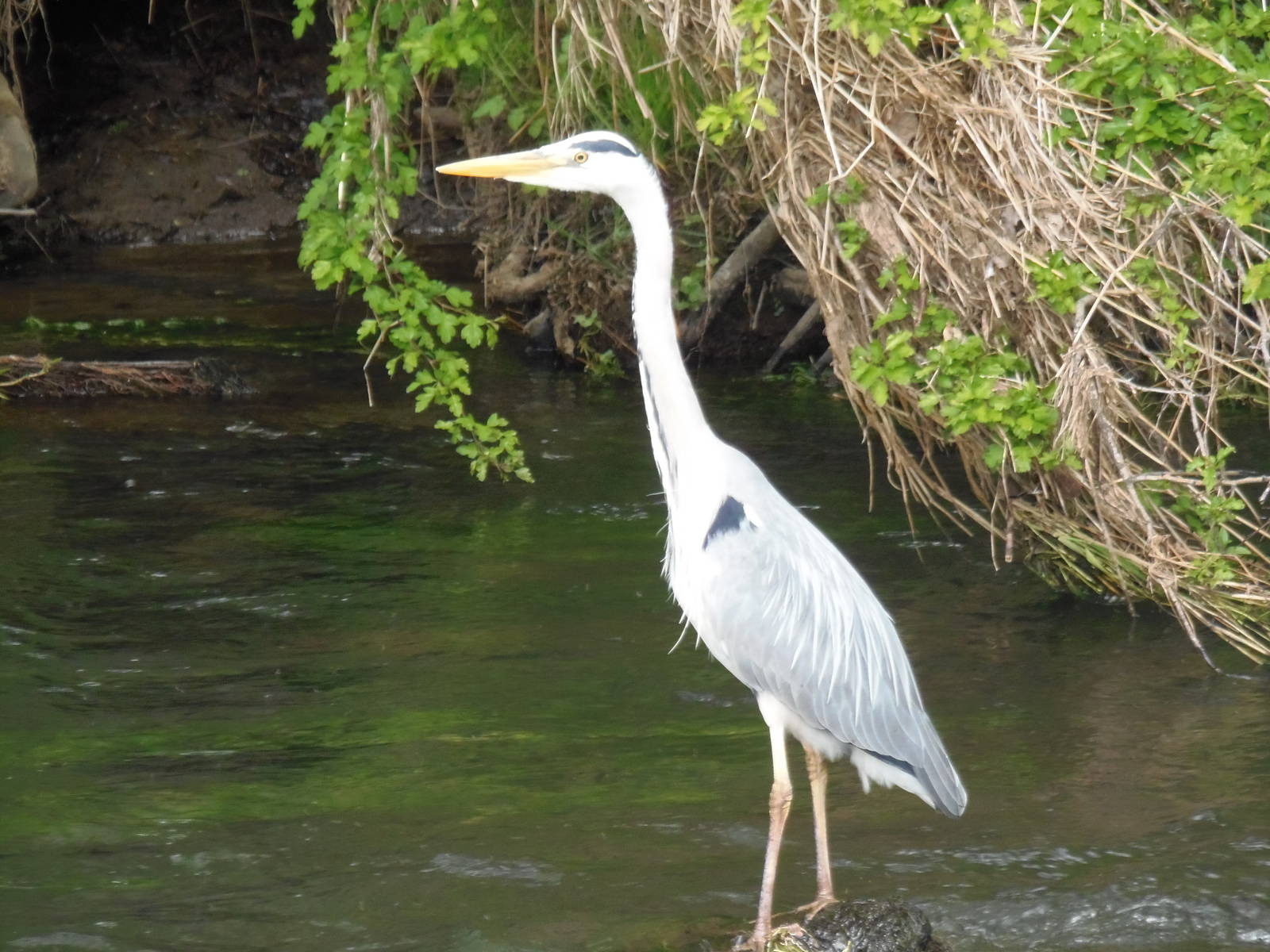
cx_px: 635
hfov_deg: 4.4
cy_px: 476
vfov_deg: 3.3
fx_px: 16400
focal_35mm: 447
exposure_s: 1/125
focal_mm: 82.8
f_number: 5
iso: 200
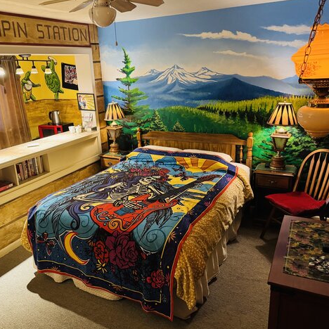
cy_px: 164
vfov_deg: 55.6
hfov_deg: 55.4
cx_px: 140
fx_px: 312
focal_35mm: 29
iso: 800
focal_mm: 6.76
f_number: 1.78
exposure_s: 1/40
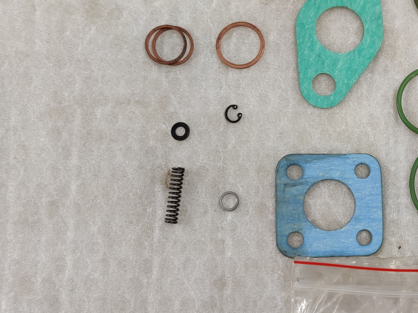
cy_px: 202
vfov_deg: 28.4
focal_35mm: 51
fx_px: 616
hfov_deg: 35.1
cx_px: 386
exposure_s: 1/50
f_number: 1.65
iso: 640
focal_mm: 4.75
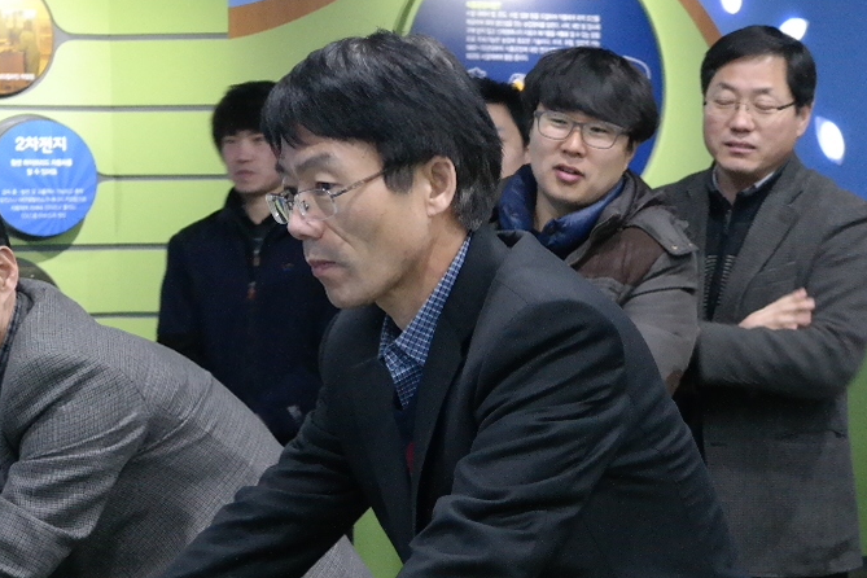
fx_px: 2240
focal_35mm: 93
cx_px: 535
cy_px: 533
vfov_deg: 14.5
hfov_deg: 21.9
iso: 1600
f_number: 4
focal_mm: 24
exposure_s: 1/50
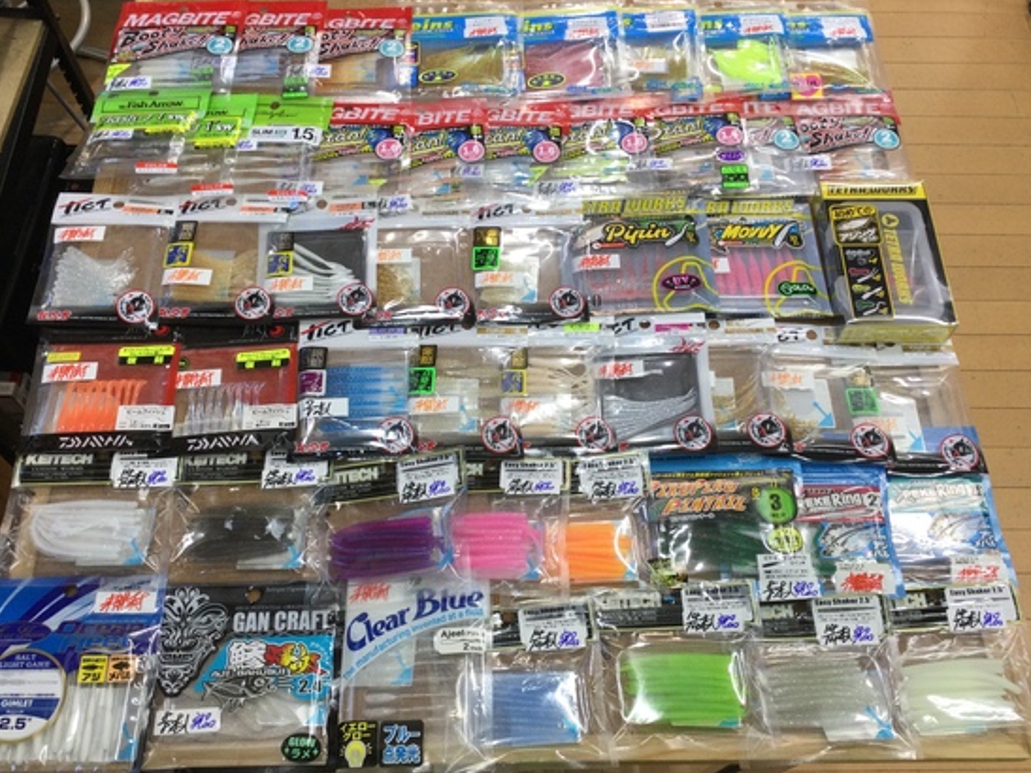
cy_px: 385
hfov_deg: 54.0
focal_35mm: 34
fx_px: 1012
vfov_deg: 41.8
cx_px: 503
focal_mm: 3.3
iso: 25
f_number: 2.4
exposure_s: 1/40
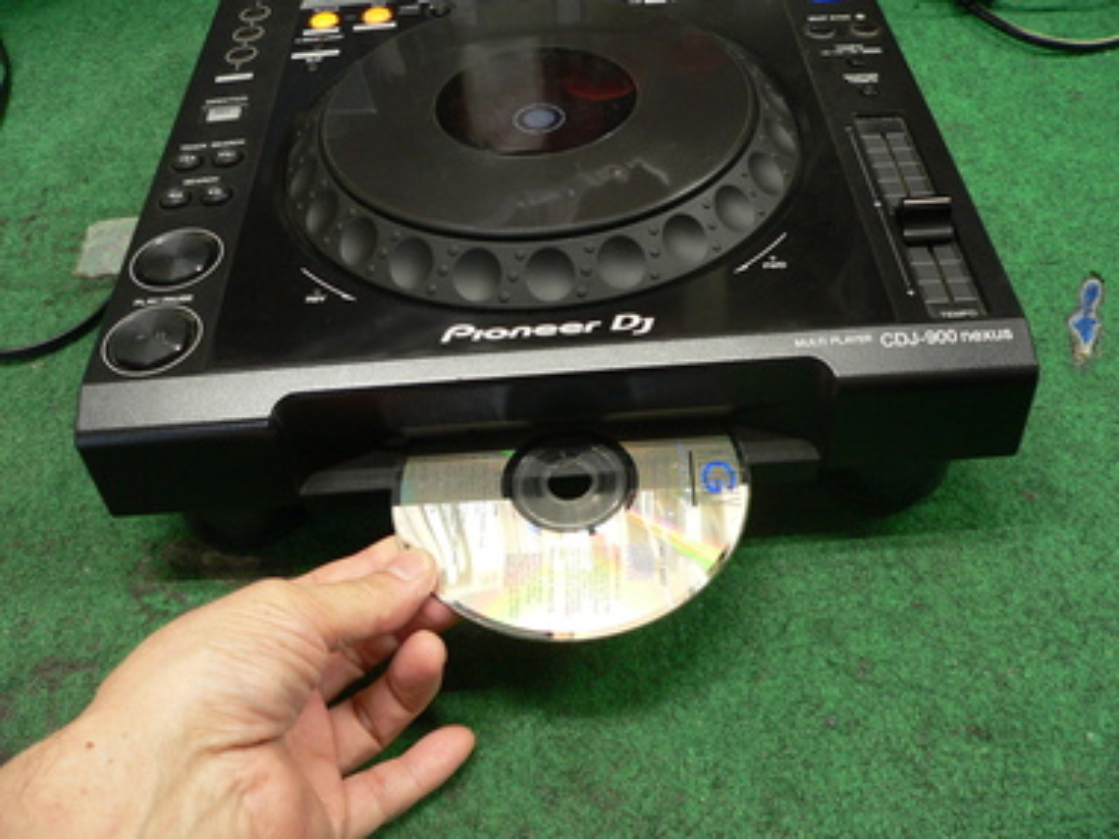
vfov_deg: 39.7
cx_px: 560
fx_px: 1164
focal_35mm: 36
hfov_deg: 51.4
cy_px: 420
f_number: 2.8
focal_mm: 6
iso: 200
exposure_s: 1/15
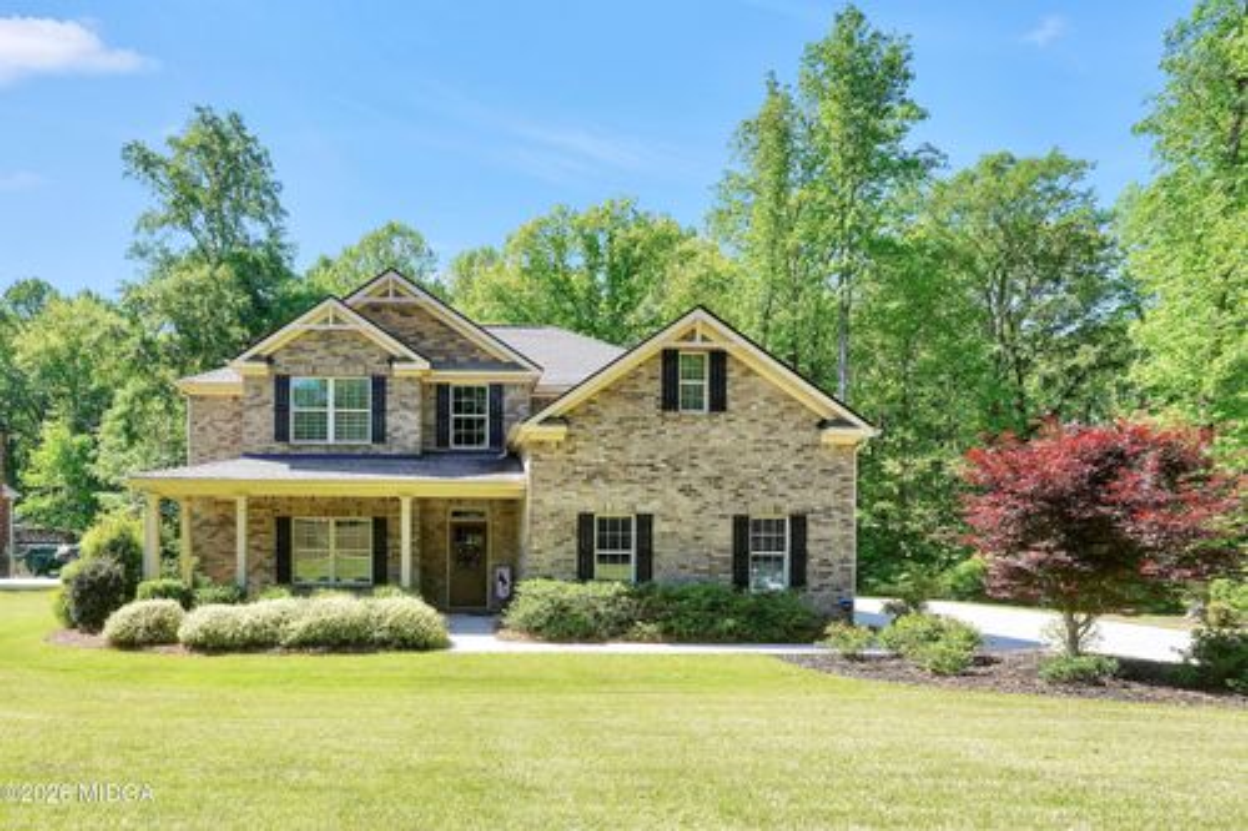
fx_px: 520
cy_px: 416
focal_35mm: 15
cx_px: 624
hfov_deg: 100.4
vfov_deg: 77.3
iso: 100
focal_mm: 10
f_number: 8
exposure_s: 1/125
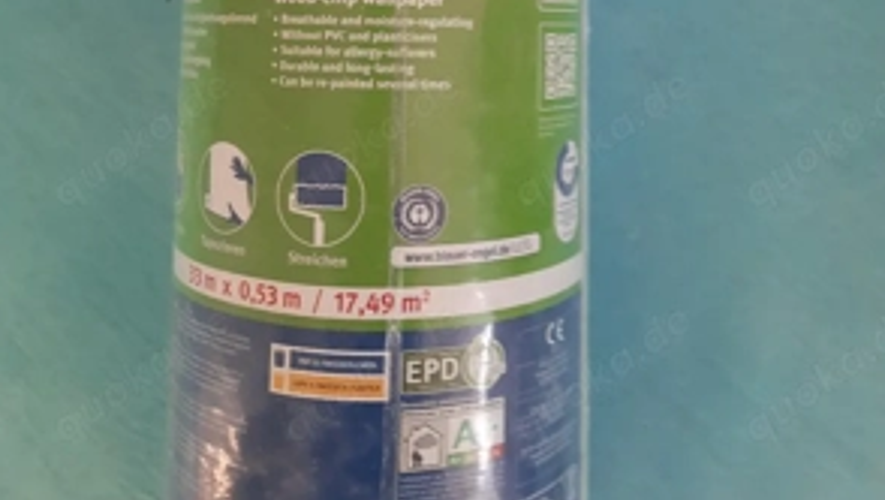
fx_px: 869
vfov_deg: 28.8
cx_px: 436
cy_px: -63
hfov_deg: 54.0
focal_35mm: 37
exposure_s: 1/50
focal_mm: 4.6
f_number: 2
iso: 125
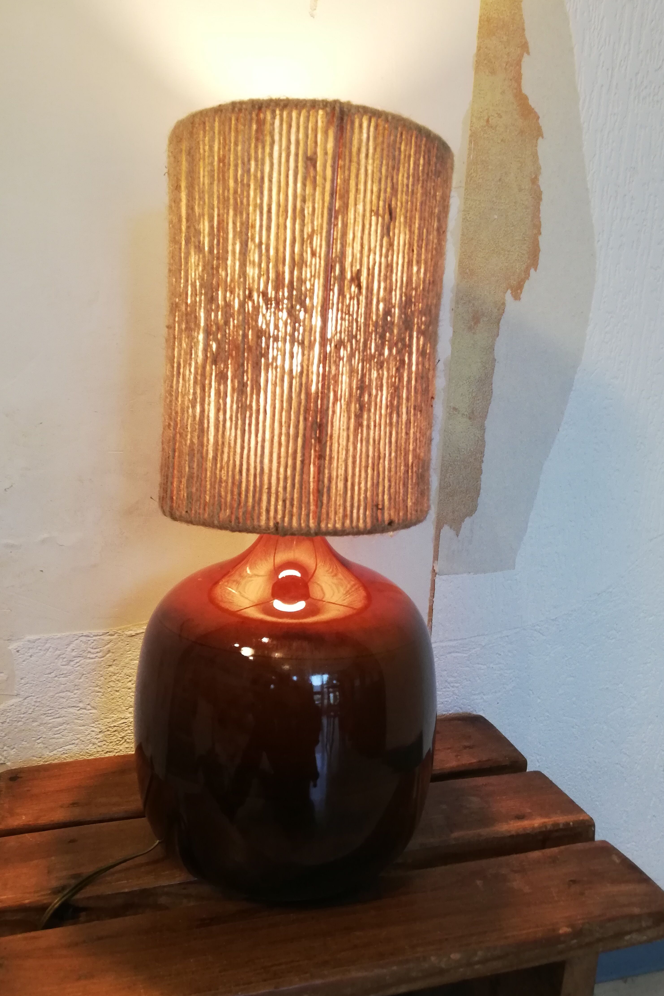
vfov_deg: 65.5
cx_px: 312
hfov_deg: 46.4
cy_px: 492
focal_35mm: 28
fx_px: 775
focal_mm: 3.81
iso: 250
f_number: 2.2
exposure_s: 1/33.3
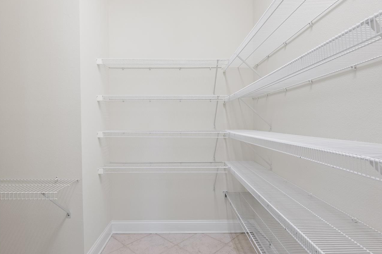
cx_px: 187
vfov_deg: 61.9
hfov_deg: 84.0
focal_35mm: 20
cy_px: 124
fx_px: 212
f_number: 8
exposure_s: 1/13
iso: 640
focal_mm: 16
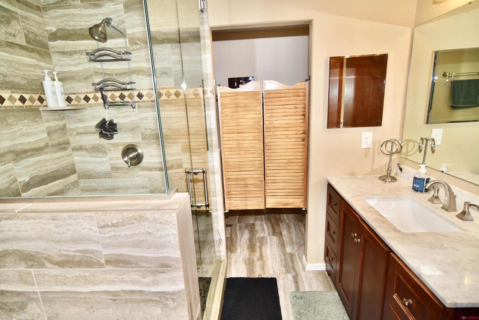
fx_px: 240
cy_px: 160
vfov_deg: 67.4
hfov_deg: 90.0
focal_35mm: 18
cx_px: 240
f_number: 3.5
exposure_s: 1/320
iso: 400
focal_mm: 18
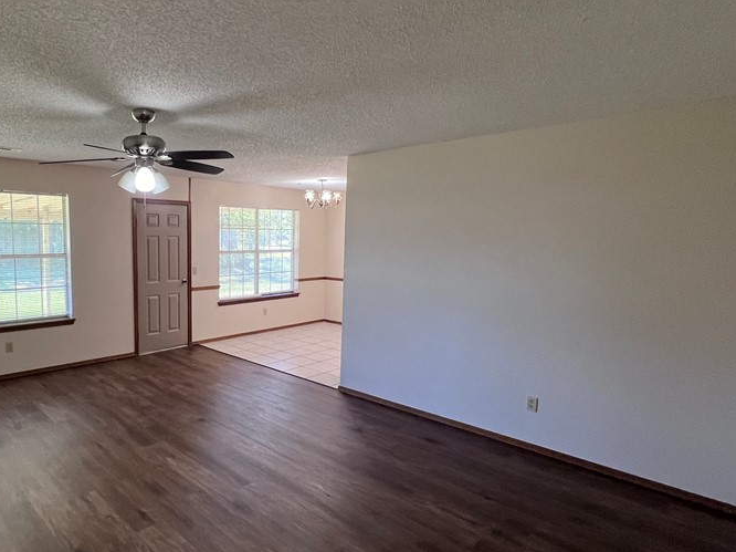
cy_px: 280
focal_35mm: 20
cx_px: 234
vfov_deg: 65.9
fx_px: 425
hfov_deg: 78.6
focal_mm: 1.57
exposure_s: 1/120
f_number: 1.8
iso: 200
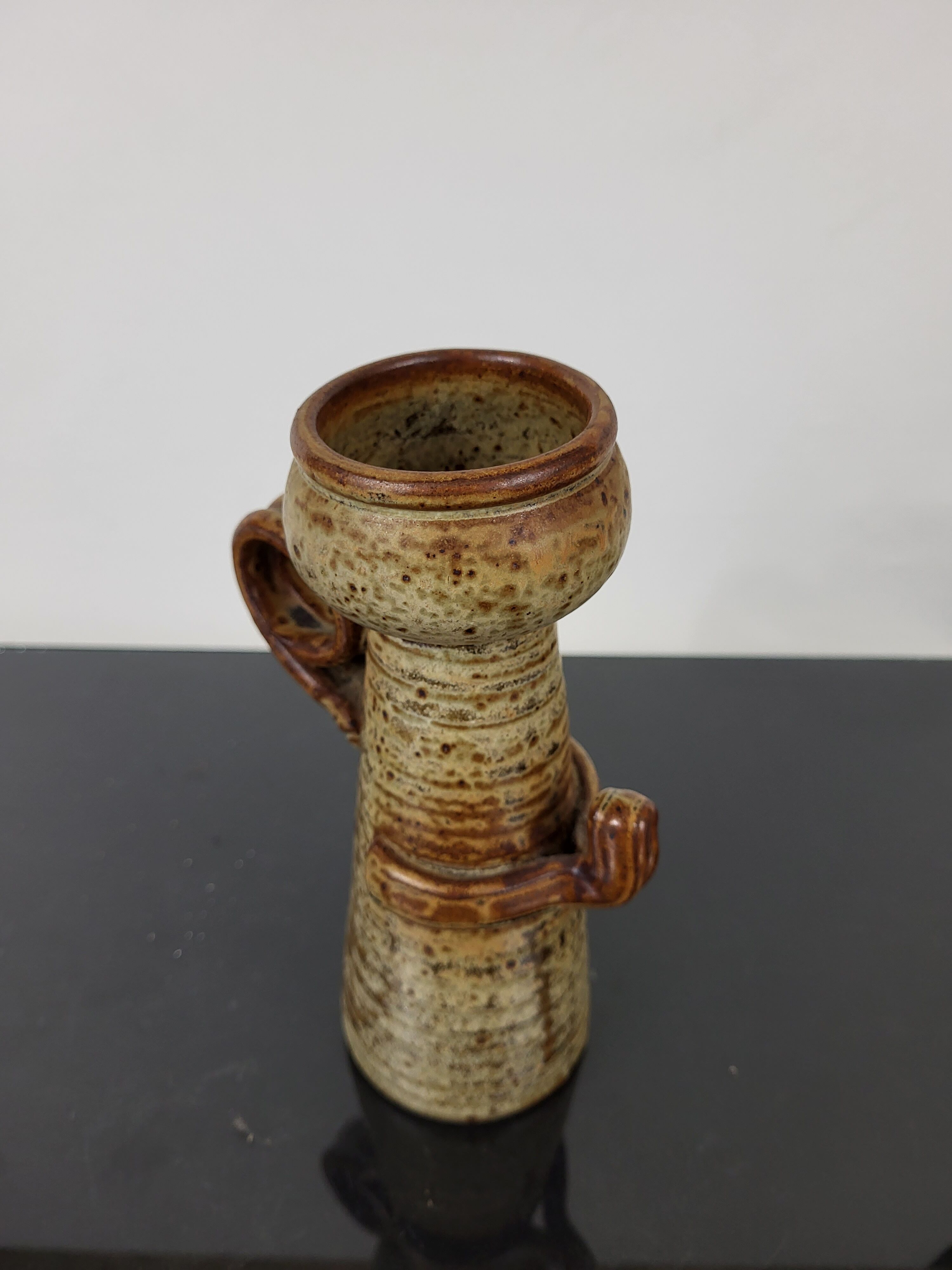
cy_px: 635
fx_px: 953
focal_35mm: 26
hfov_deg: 53.1
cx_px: 476
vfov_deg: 67.3
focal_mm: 5.4
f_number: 1.8
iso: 200
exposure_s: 1/50
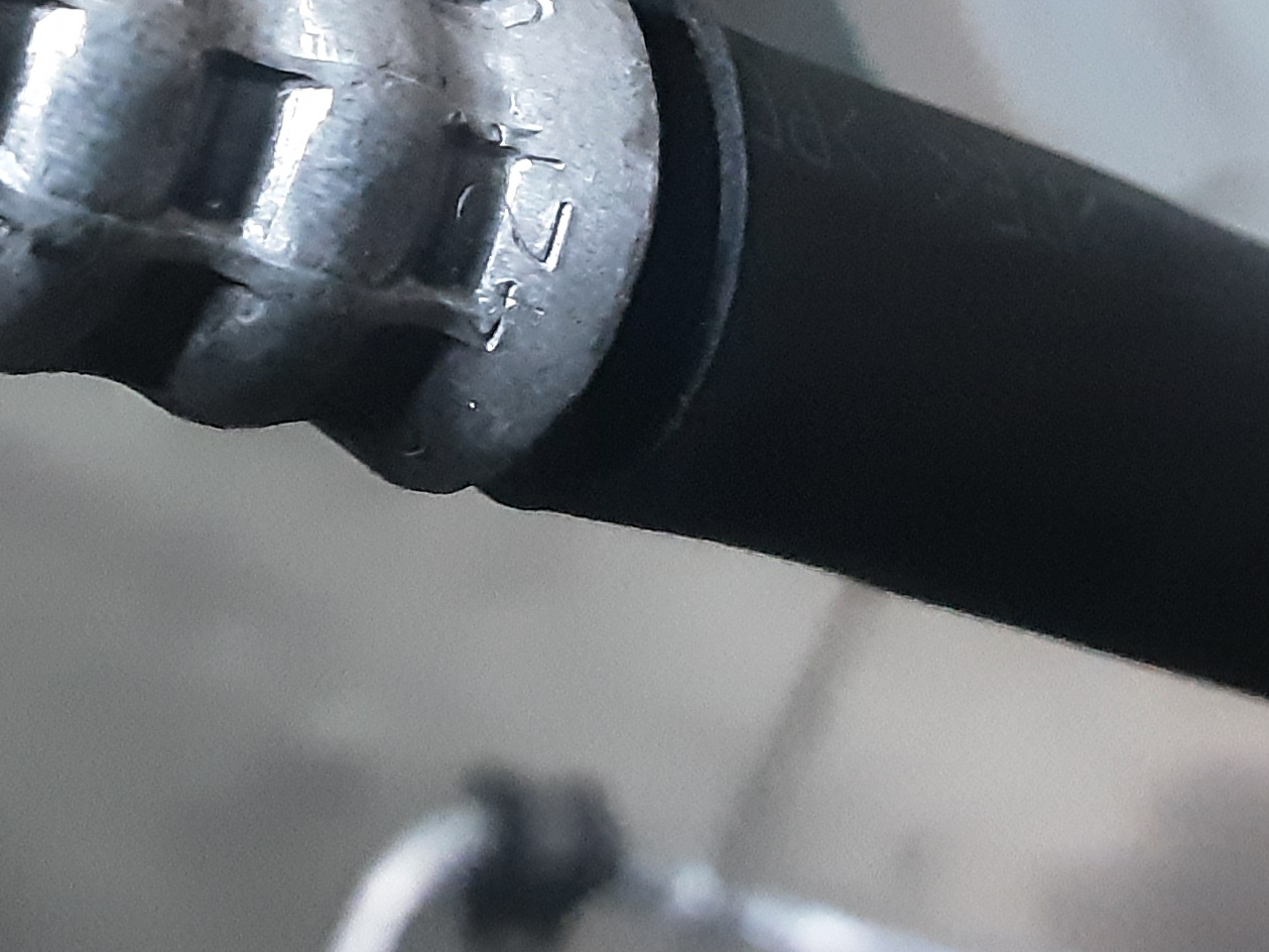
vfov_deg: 20.7
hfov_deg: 27.0
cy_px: 164
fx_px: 2566
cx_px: 177
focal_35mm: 70
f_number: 1.9
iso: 640
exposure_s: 1/20
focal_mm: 2.91
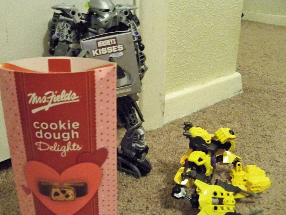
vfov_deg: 36.0
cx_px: 124
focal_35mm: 40
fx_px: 330
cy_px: 111
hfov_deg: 46.7
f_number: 3.5
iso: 1600
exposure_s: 1/8
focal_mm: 6.2
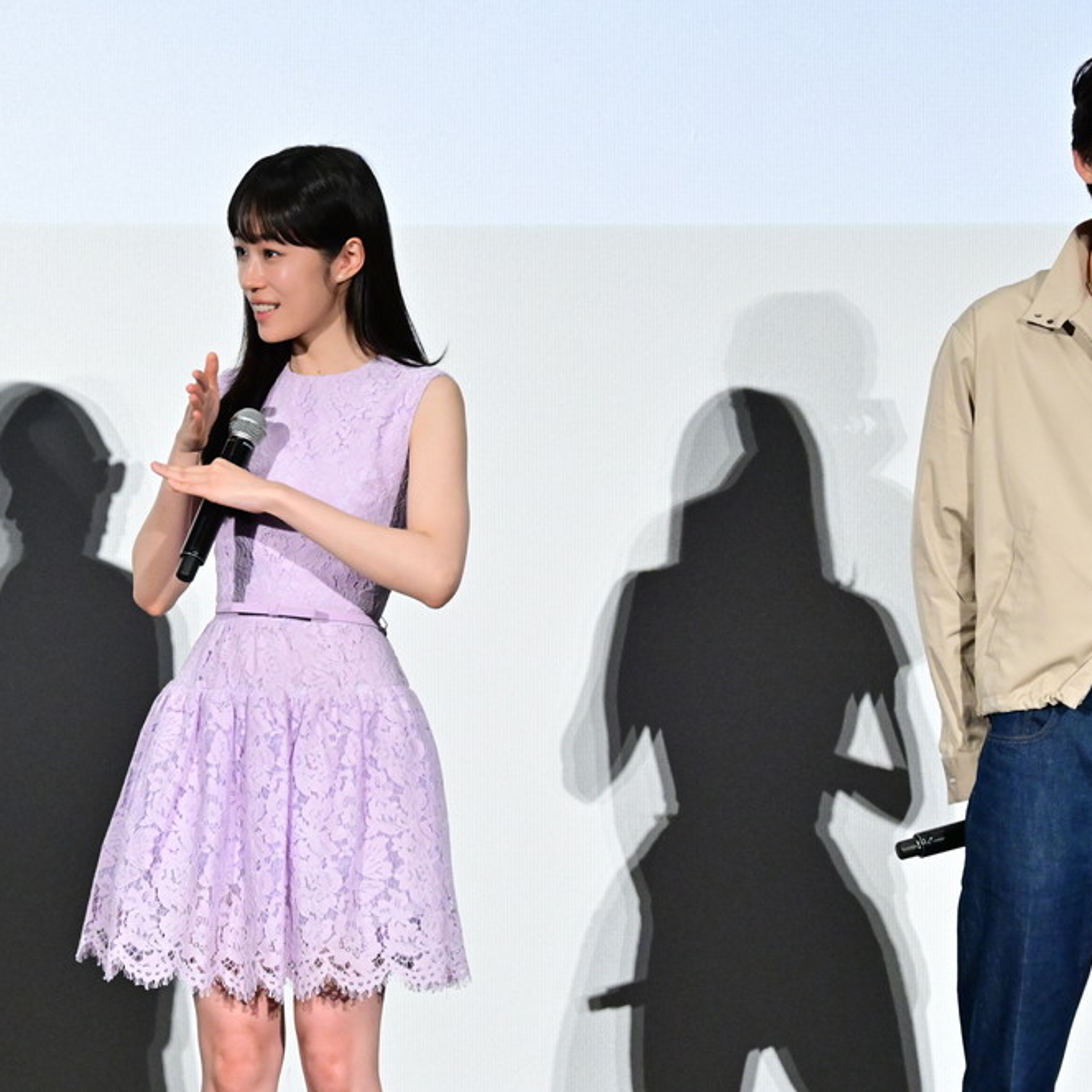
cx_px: 715
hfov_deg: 13.6
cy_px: 547
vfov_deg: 13.6
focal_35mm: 128
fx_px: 4568
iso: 4000
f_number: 6
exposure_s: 1/200
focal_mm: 67
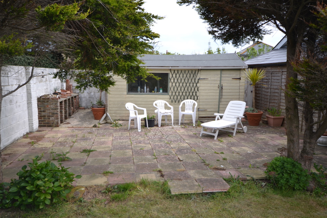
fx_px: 273
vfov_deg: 43.6
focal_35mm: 30
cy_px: 109
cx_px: 164
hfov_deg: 61.9
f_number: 7.1
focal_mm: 20
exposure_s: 1/200
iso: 100
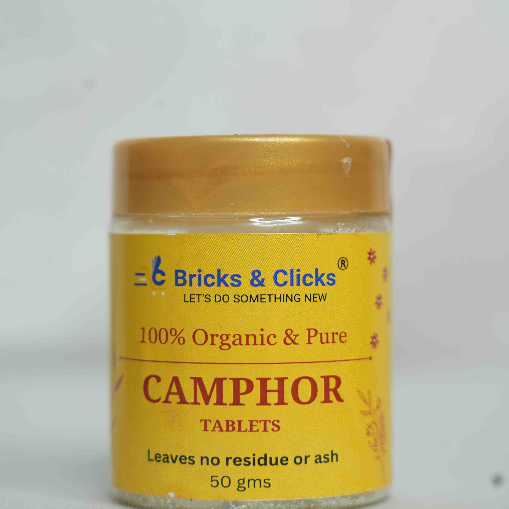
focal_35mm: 113
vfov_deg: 15.4
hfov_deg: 15.4
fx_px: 1880
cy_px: 219
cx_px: 255
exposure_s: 1/100
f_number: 5.6
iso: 640
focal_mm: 88
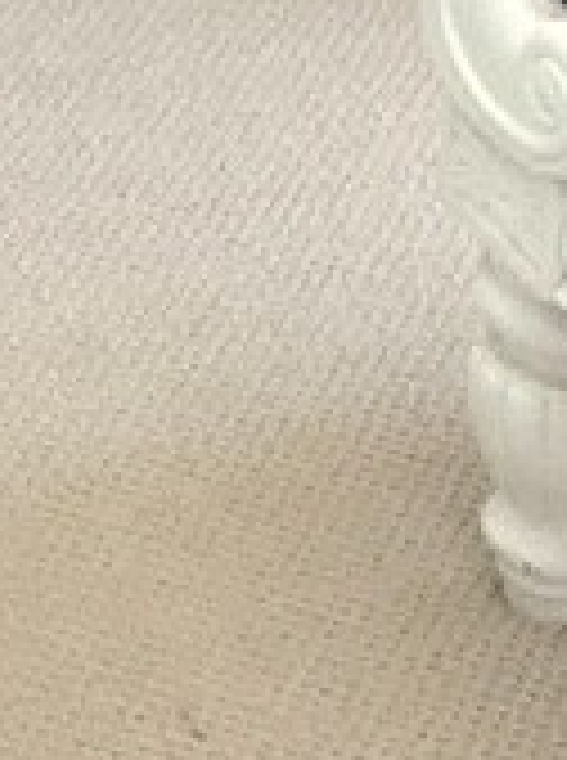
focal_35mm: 172
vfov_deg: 10.1
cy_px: -1041
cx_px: -664
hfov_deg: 8.1
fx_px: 3771
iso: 100
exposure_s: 1/60
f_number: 1.9
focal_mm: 2.69
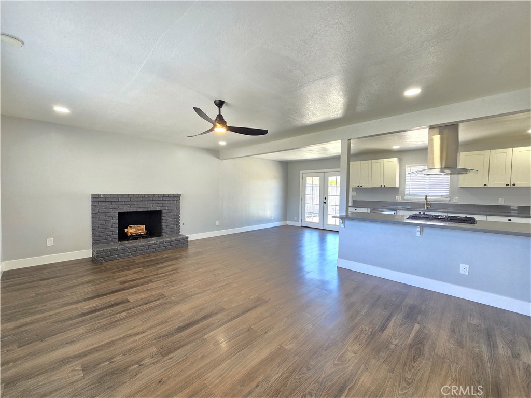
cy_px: 199
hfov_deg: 106.2
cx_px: 266
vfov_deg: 89.9
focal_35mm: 13
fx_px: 199
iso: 160
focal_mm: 2.2
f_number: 2.2
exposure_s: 1/60
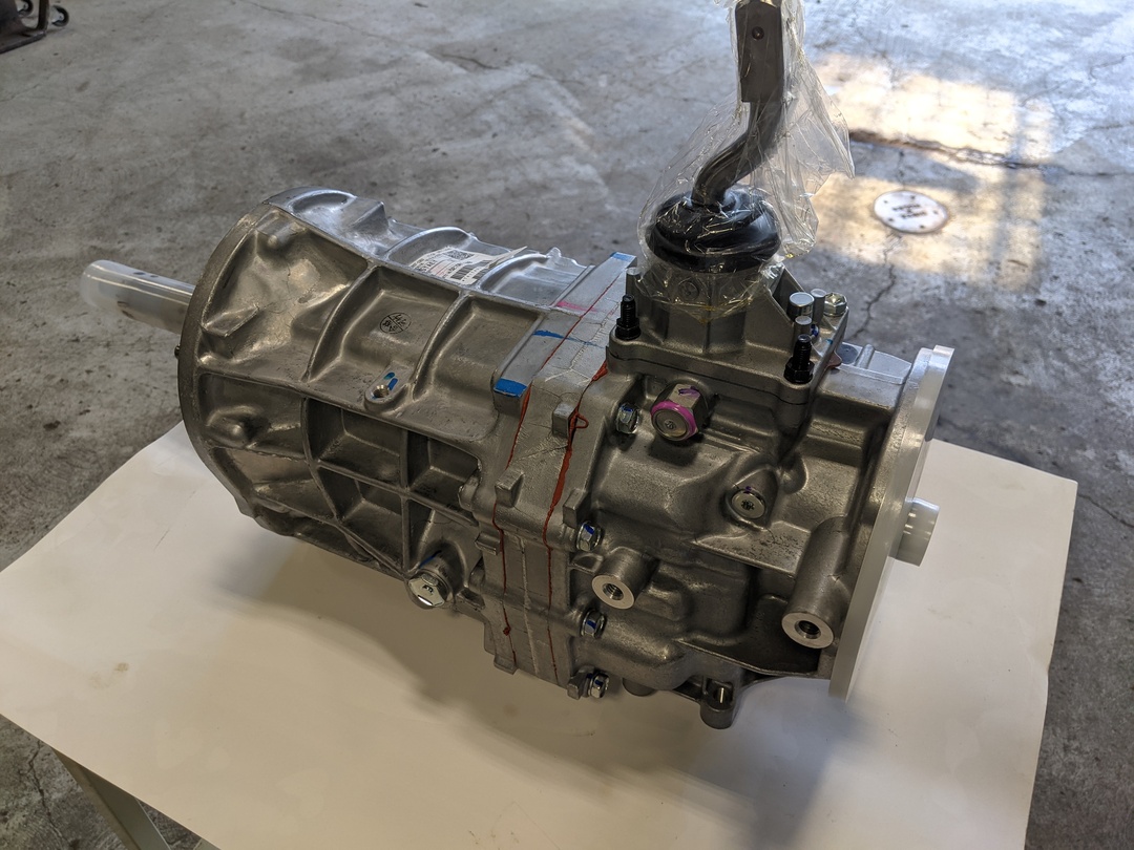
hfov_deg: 65.3
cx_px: 567
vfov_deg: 51.4
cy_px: 425
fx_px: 885
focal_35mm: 27
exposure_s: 1/164
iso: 56
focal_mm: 4.44
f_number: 1.8
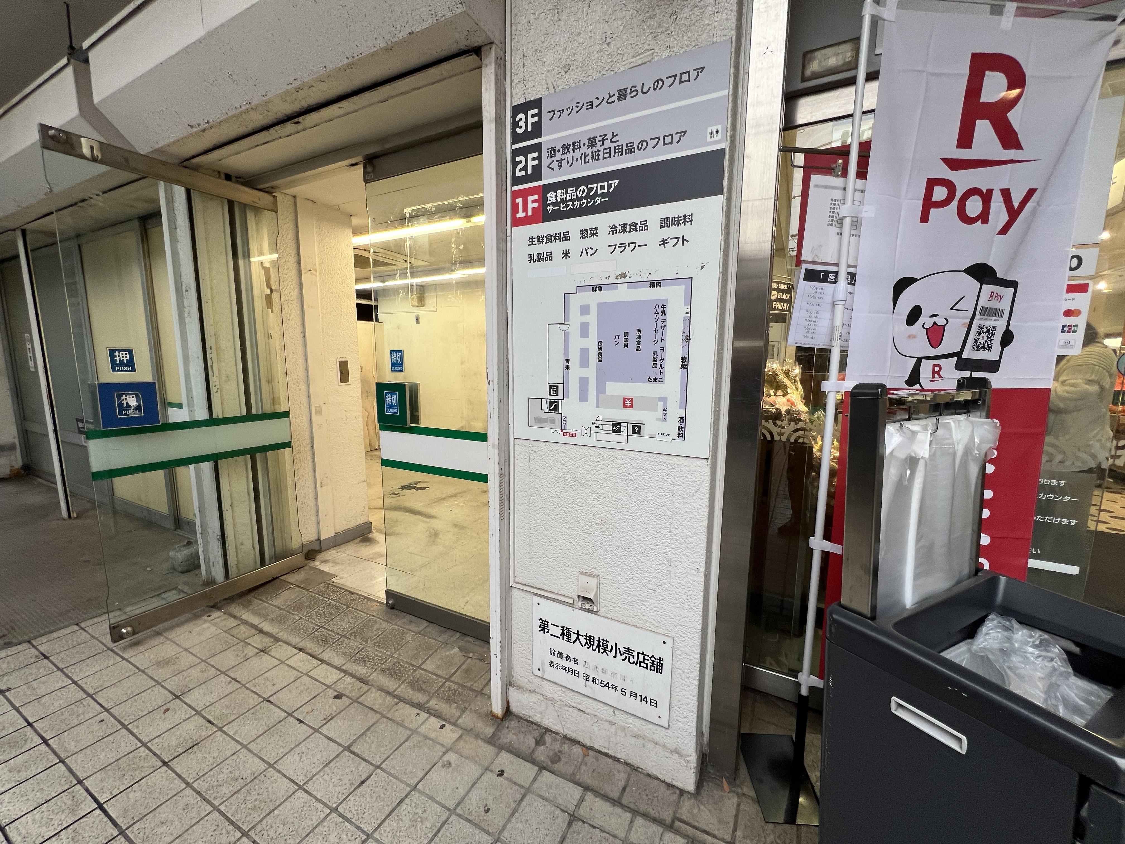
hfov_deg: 106.2
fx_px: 422
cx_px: 562
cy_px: 422
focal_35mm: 13
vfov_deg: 89.9
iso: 80
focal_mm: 1.57
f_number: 1.8
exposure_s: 1/100
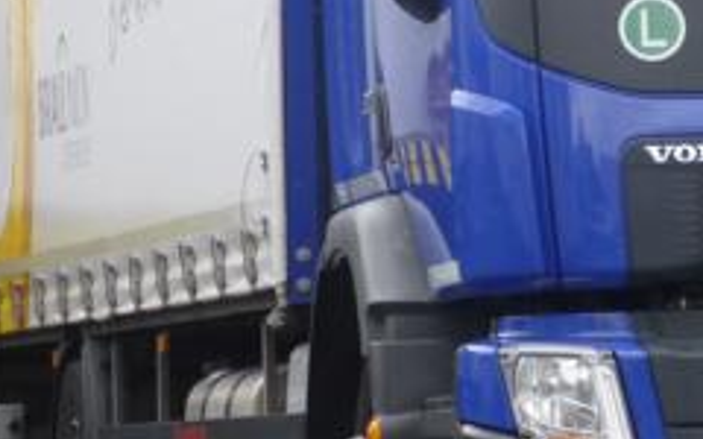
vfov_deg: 2.7
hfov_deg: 4.3
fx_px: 9273
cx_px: 545
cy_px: -82
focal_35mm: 484
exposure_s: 1/80
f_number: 5.4
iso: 160
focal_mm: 24.4
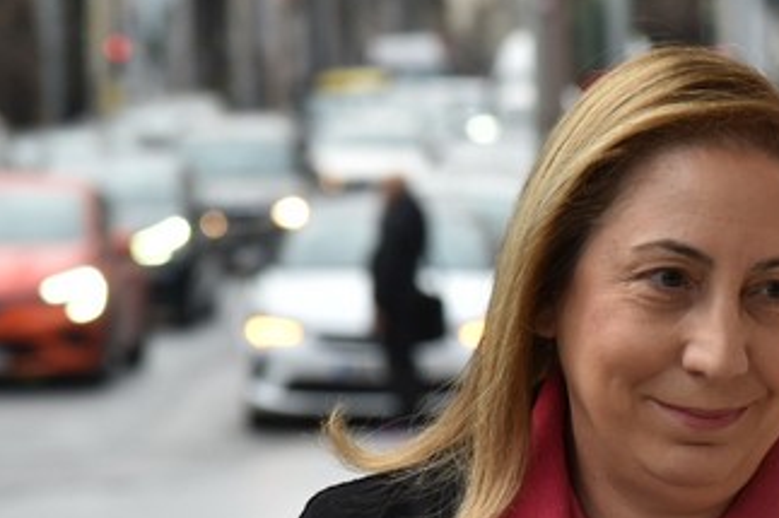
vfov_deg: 4.8
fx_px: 6185
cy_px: 334
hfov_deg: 7.2
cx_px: 692
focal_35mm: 286
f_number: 5.6
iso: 1000
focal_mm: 120
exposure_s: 1/320
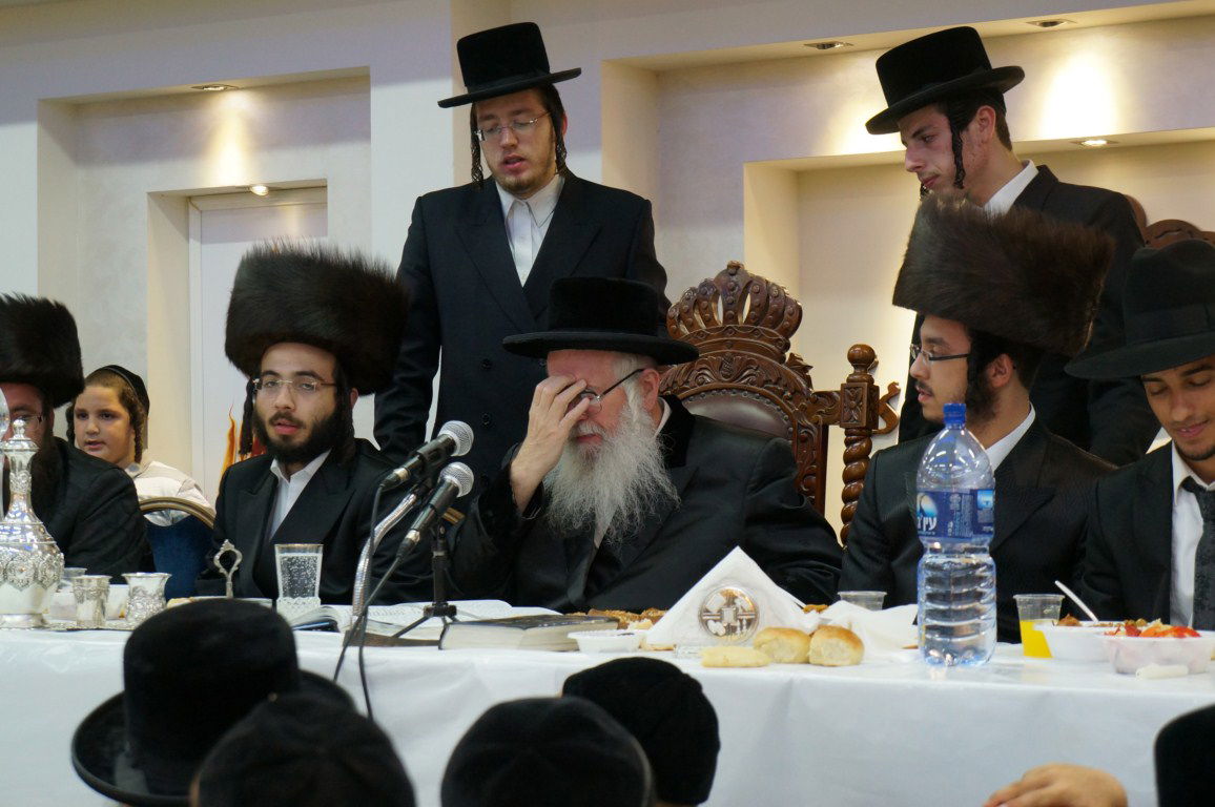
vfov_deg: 16.5
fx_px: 2781
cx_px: 608
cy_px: 404
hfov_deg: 24.6
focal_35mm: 82
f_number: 5.6
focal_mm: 55
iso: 1250
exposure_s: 1/60
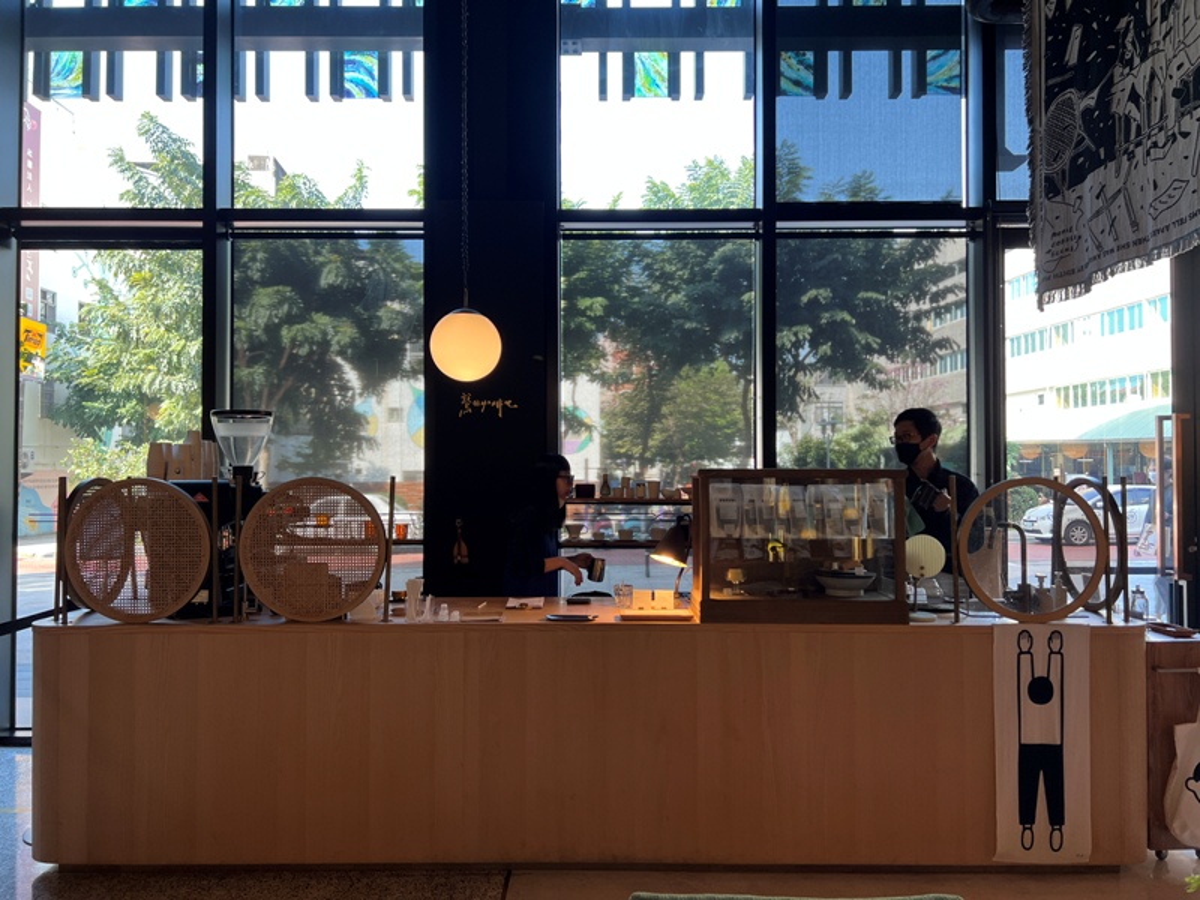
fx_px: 901
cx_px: 600
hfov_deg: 67.3
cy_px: 450
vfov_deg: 53.1
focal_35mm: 26
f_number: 1.5
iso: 50
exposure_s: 1/120
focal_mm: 5.7
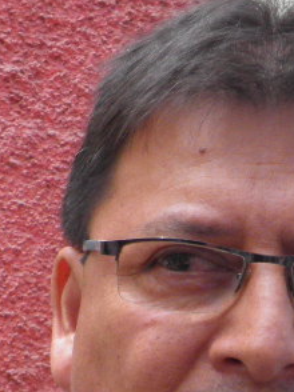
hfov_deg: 12.1
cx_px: 158
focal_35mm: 122
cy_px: 392
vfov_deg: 15.9
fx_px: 1384
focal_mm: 4.9
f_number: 5.7
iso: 100
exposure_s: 1/250
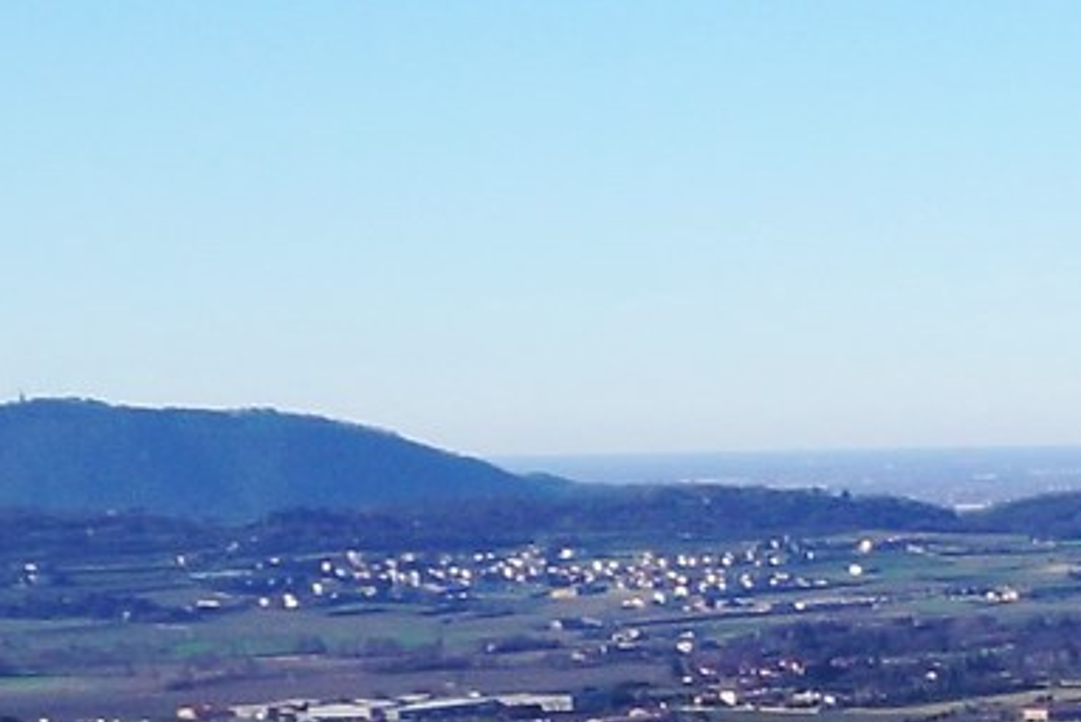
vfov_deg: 9.0
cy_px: 908
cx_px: 3110
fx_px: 4507
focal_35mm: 150
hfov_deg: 10.4
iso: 200
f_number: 16
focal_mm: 16
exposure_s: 1/160
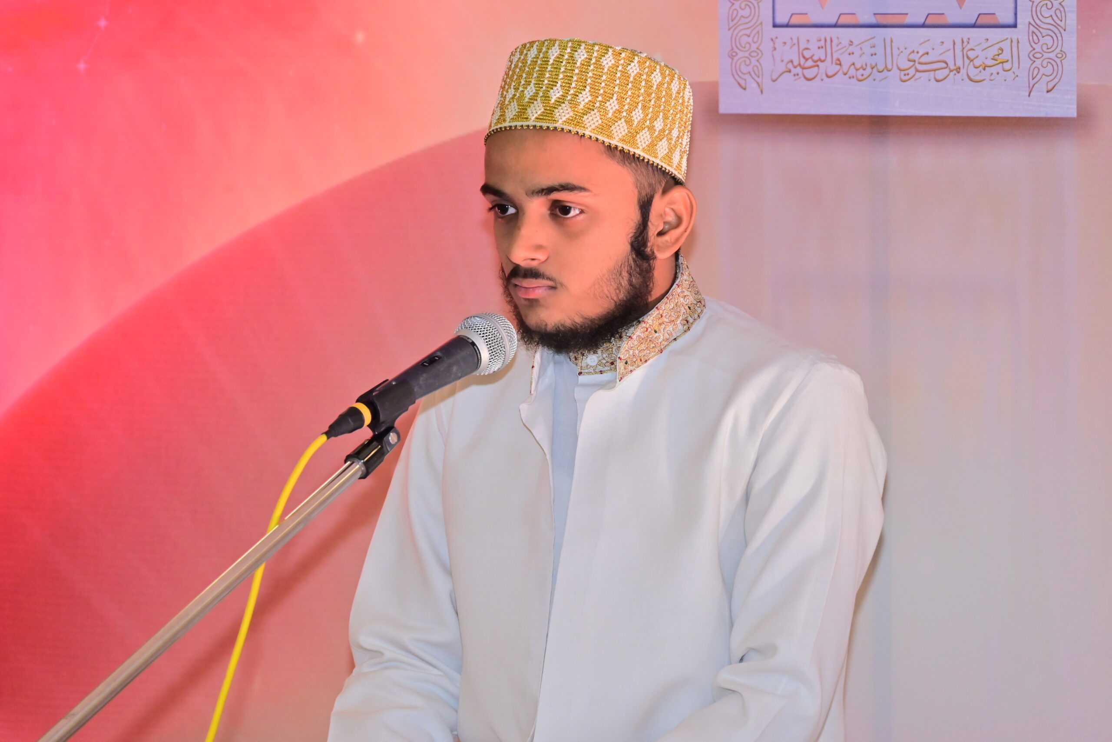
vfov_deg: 6.9
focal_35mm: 200
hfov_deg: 10.3
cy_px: 371
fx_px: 6178
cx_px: 556
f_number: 8
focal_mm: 200
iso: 1250
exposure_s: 1/125
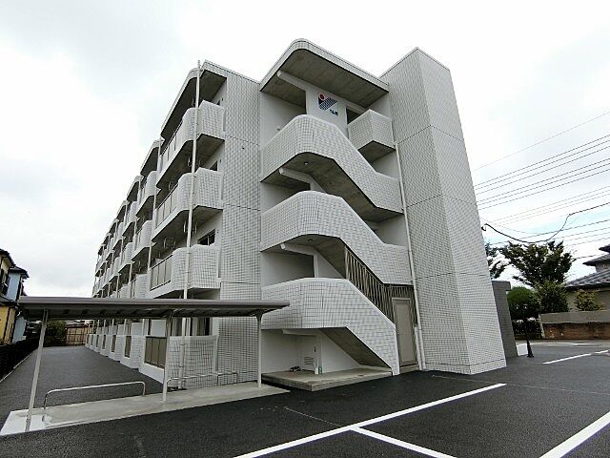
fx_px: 335
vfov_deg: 68.7
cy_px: 229
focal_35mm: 19
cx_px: 305
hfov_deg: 84.7
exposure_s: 1/500
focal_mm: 4.06
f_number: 2.7
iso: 80
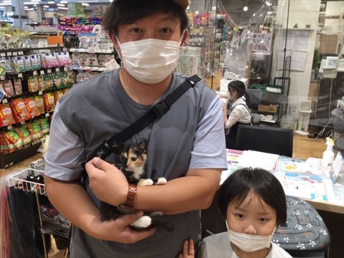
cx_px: 172
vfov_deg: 45.4
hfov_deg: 58.4
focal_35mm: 31
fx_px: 308
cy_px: 129
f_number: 2.4
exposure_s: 1/30
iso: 64
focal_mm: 3.3
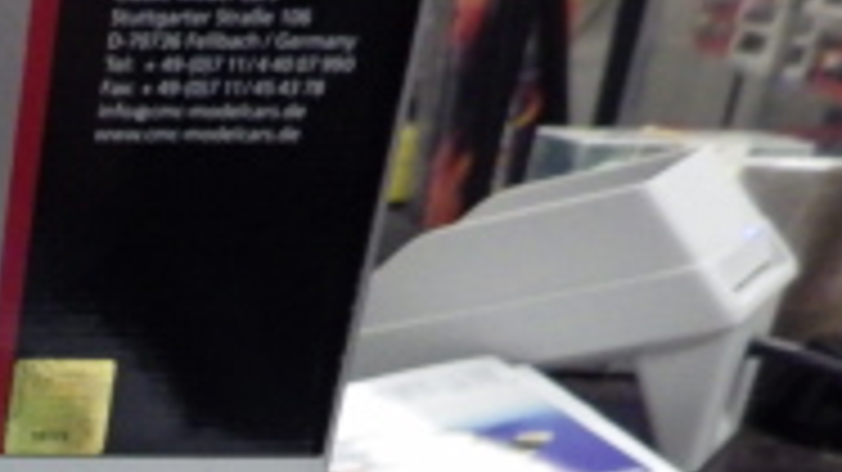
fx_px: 1830
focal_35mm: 82
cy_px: 742
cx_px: -482
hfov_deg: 21.1
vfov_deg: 13.7
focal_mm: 4
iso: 320
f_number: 3.1
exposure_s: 1/45
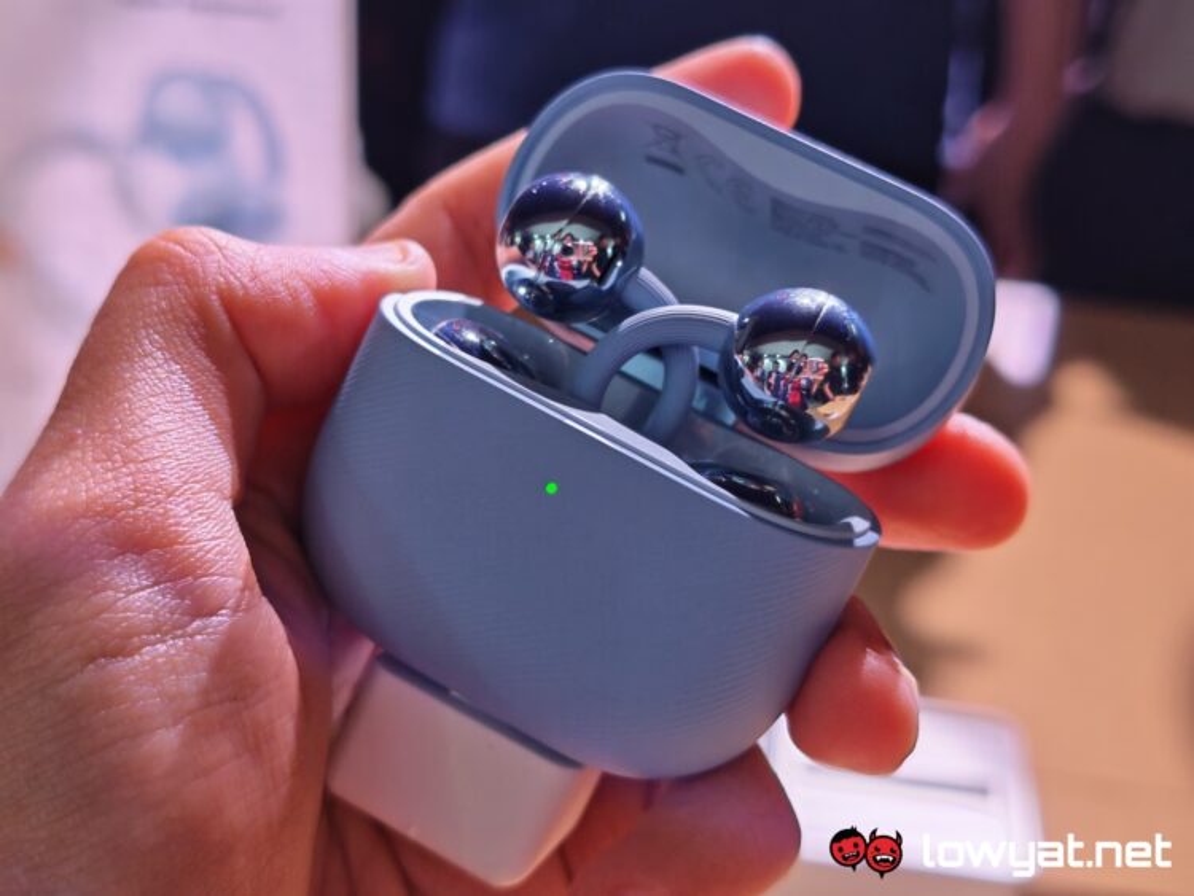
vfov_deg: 31.5
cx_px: 597
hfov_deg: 41.2
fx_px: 1587
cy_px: 448
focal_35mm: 46
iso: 64
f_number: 1.6
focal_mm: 5.4
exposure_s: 1/50
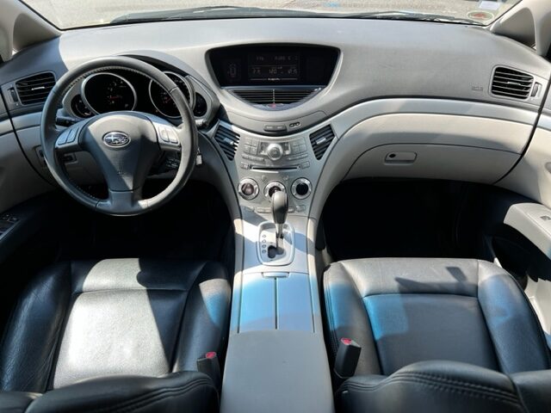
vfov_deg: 53.1
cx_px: 276
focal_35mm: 26
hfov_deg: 67.3
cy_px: 206
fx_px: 414
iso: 50
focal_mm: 5.7
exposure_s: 1/575
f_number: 1.5
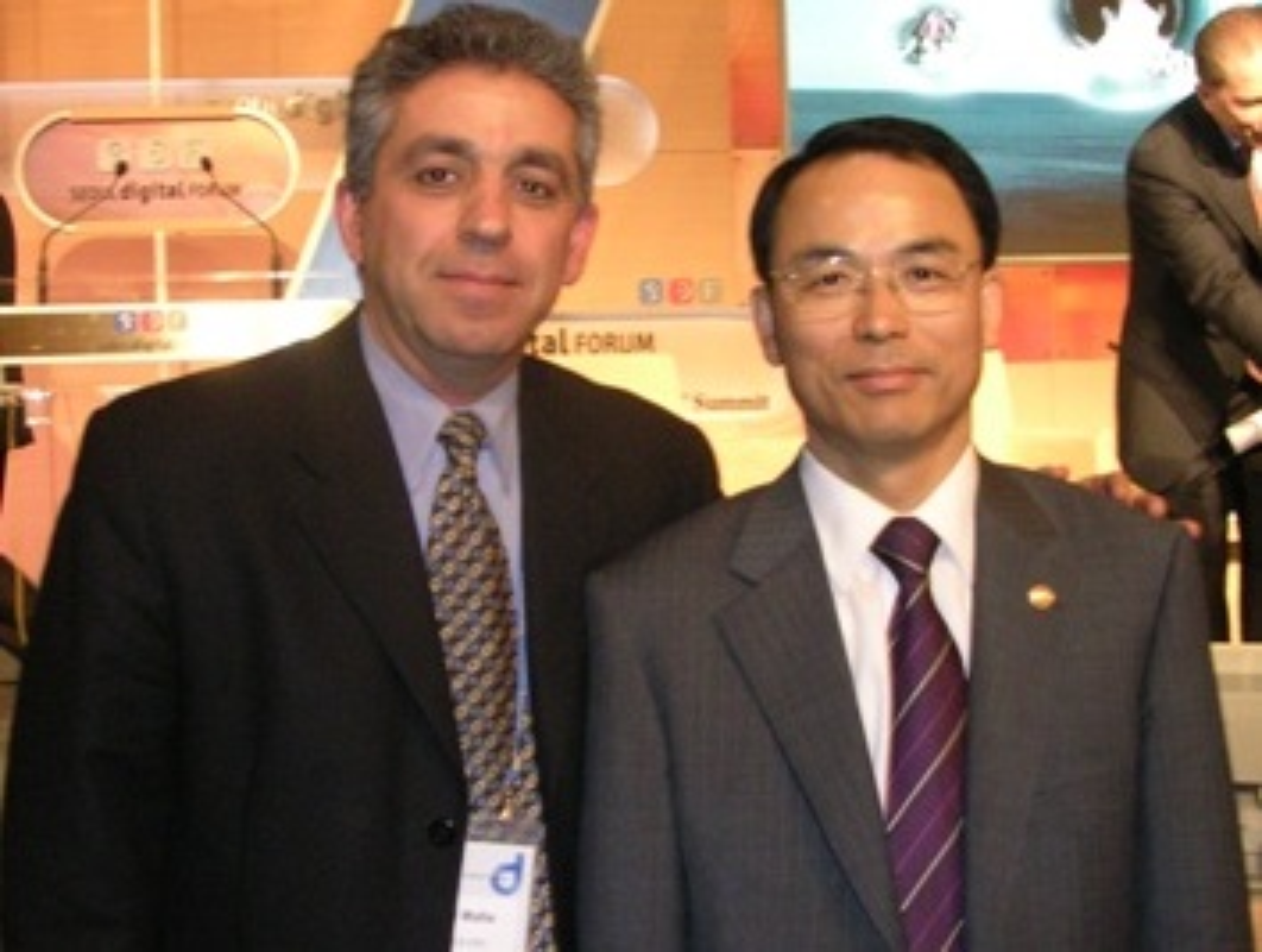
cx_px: 631
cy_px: 476
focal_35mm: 38
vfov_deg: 37.8
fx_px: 1388
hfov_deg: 48.9
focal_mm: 5.8
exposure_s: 1/30.4
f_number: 2.8
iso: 156
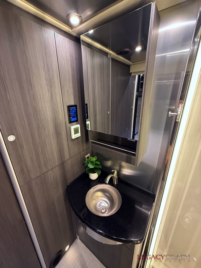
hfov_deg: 85.7
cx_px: 100
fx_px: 108
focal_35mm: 14
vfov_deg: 102.1
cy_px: 134
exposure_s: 1/60
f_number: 2.2
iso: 640
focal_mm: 2.22
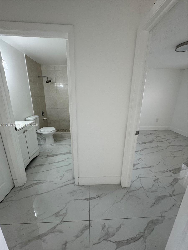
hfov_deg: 85.7
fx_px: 101
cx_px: 94
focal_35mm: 14
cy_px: 125
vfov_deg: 102.1
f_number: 2.2
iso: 160
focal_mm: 2.22
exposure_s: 1/120
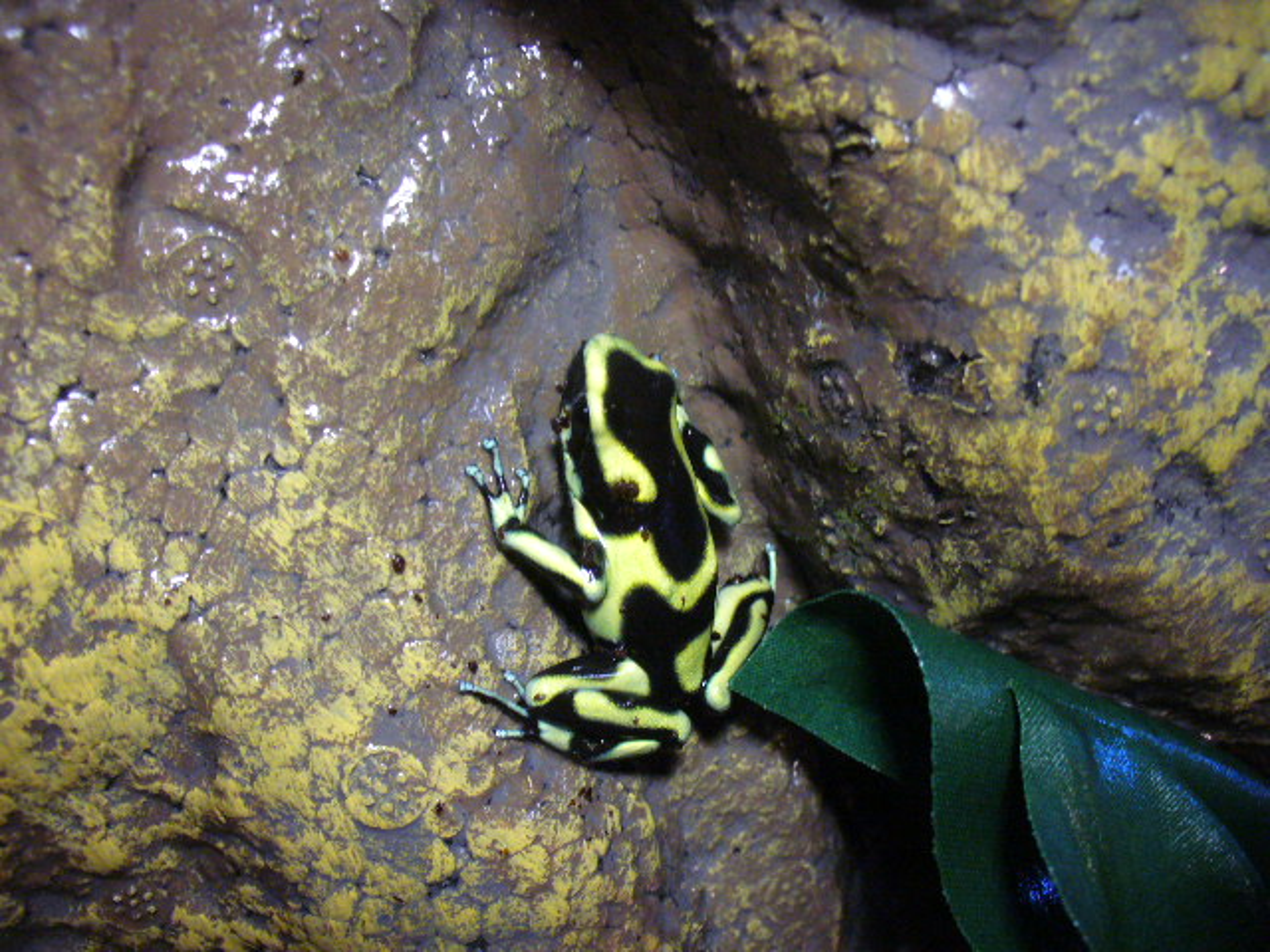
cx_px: 635
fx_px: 1357
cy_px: 476
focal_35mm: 37
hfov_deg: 50.1
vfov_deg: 38.7
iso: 200
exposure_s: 1/8
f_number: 2.8
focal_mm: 6.1
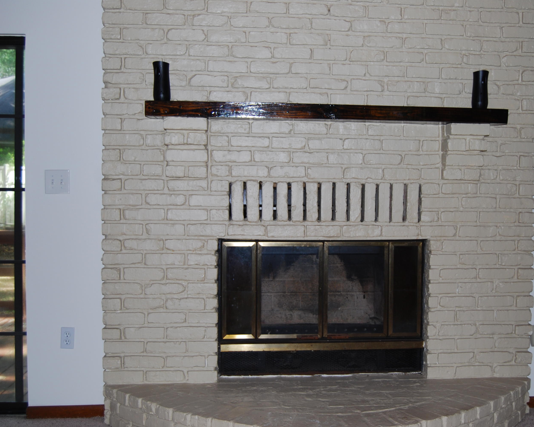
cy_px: 213
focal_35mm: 44
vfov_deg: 34.1
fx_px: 695
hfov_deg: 41.8
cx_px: 316
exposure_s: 1/60
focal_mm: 26
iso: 200
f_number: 4.2
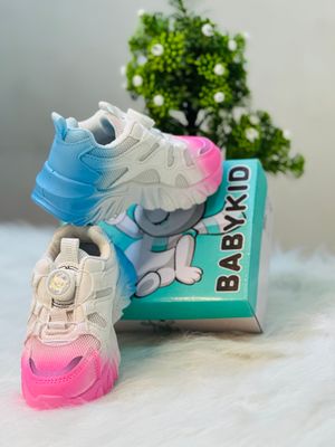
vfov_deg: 25.3
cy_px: 224
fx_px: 994
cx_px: 168
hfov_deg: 19.1
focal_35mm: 77
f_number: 2.8
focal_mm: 9
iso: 160
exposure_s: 1/100
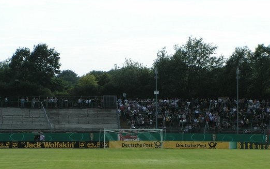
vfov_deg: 8.6
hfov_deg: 13.8
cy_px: 97
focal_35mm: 152
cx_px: 118
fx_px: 1119
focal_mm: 19.1
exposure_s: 1/400
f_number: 6.3
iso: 50
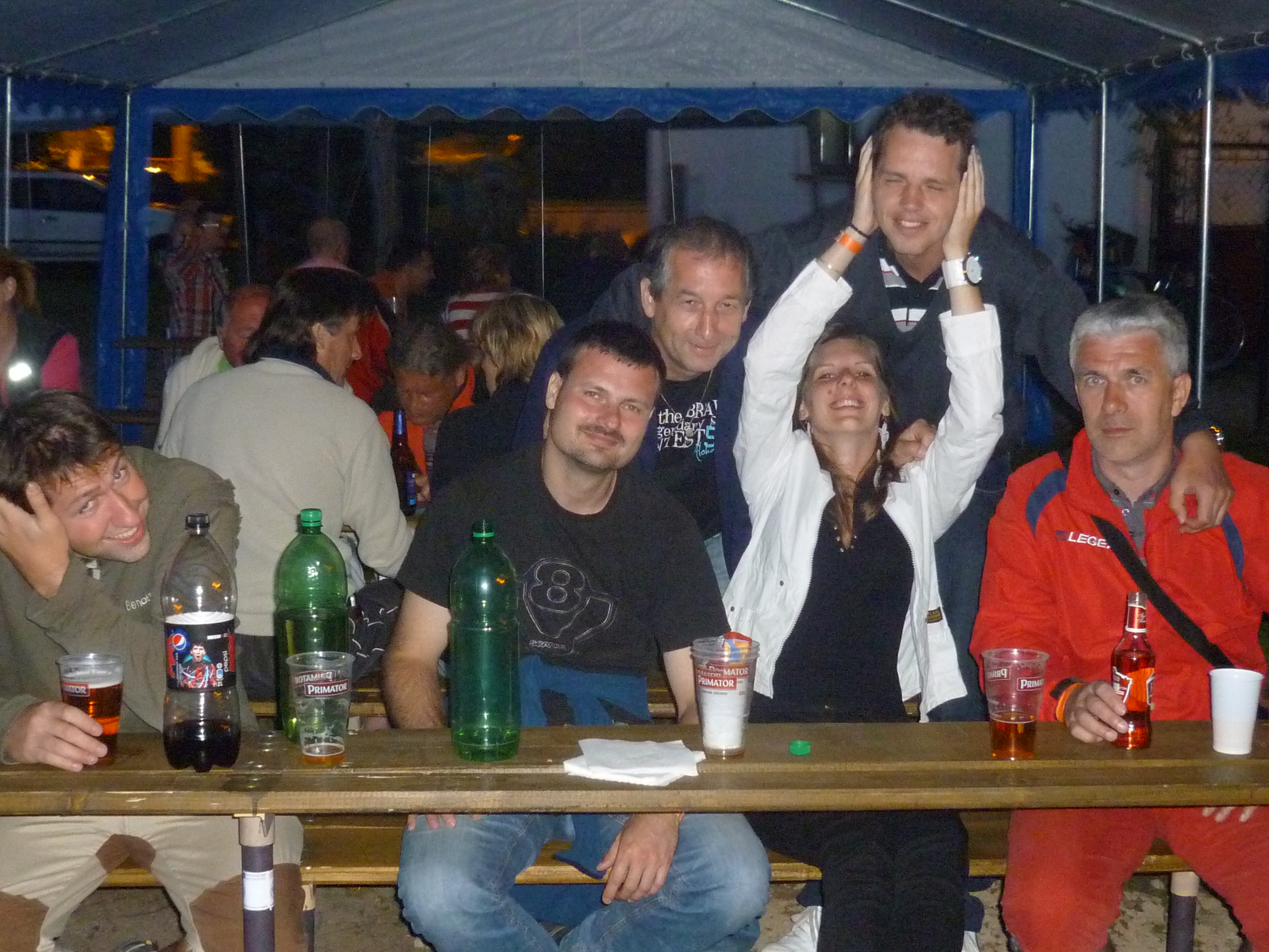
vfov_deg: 26.1
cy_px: 476
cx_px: 634
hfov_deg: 34.3
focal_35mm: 56
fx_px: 2053
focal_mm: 6.4
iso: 500
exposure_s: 1/8
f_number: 3
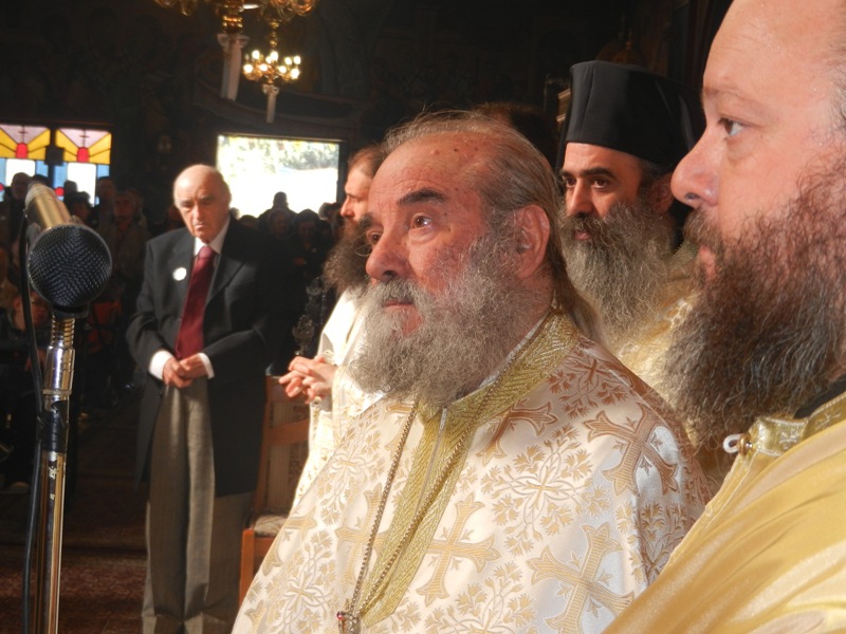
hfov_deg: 28.6
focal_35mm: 68
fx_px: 1662
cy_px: 317
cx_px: 423
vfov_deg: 21.6
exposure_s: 1/30
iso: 160
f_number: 4.6
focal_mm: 12.3
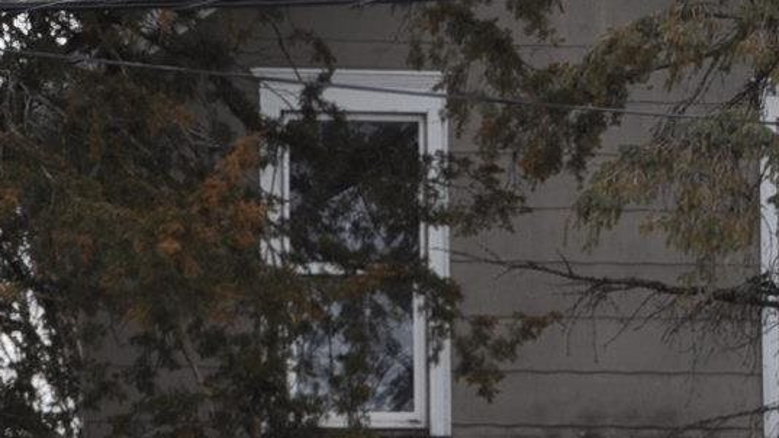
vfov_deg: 6.2
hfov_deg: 11.0
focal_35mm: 194
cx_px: 779
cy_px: 705
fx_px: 4009
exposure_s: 1/250
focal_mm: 31
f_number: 8
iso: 200
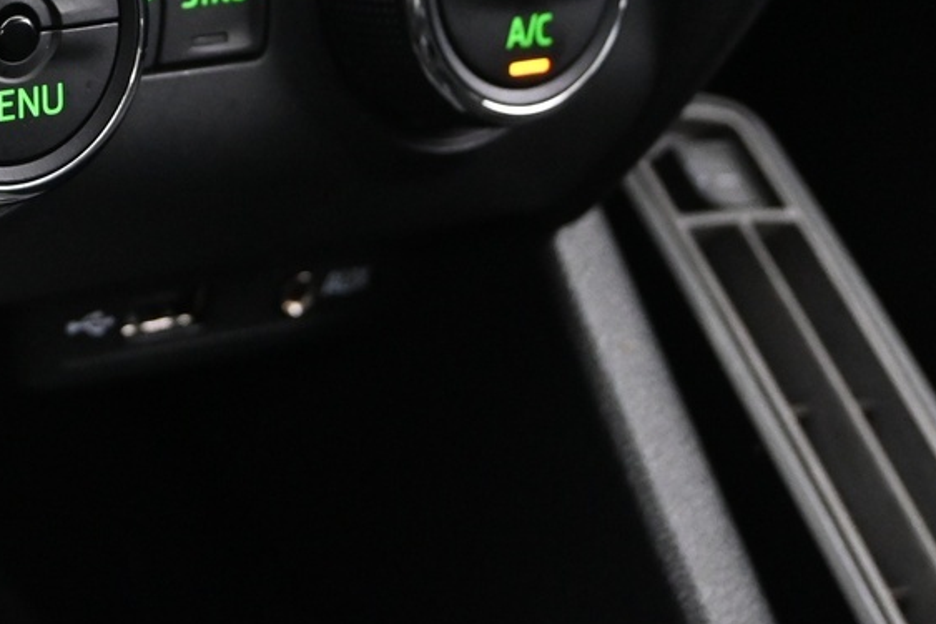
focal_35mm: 97
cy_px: -158
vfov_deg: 13.6
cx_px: -193
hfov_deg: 19.7
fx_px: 2525
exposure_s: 1/10
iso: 2500
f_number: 4
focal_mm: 22.5
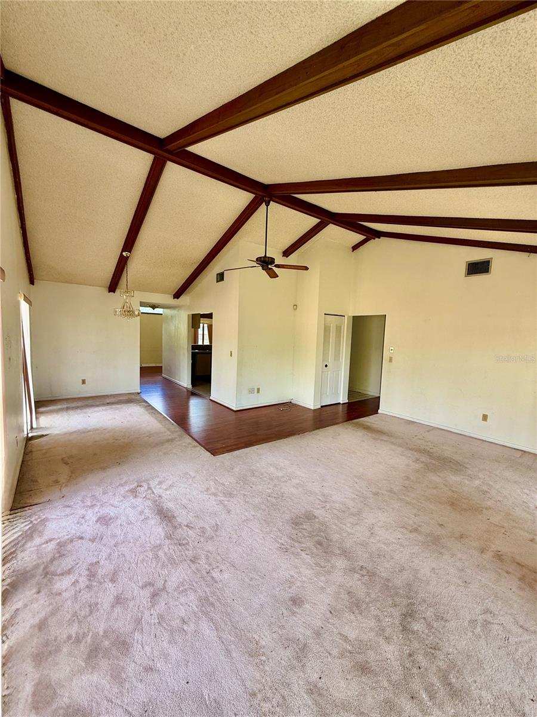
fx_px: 290
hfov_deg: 85.7
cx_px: 268
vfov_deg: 102.1
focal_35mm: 14
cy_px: 358
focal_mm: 2.22
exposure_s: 1/101
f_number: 2.2
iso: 40
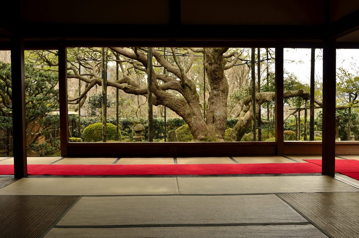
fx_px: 358
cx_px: 180
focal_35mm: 36
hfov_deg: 53.2
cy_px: 119
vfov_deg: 36.7
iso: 100
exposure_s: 1/30
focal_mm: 24
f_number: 8
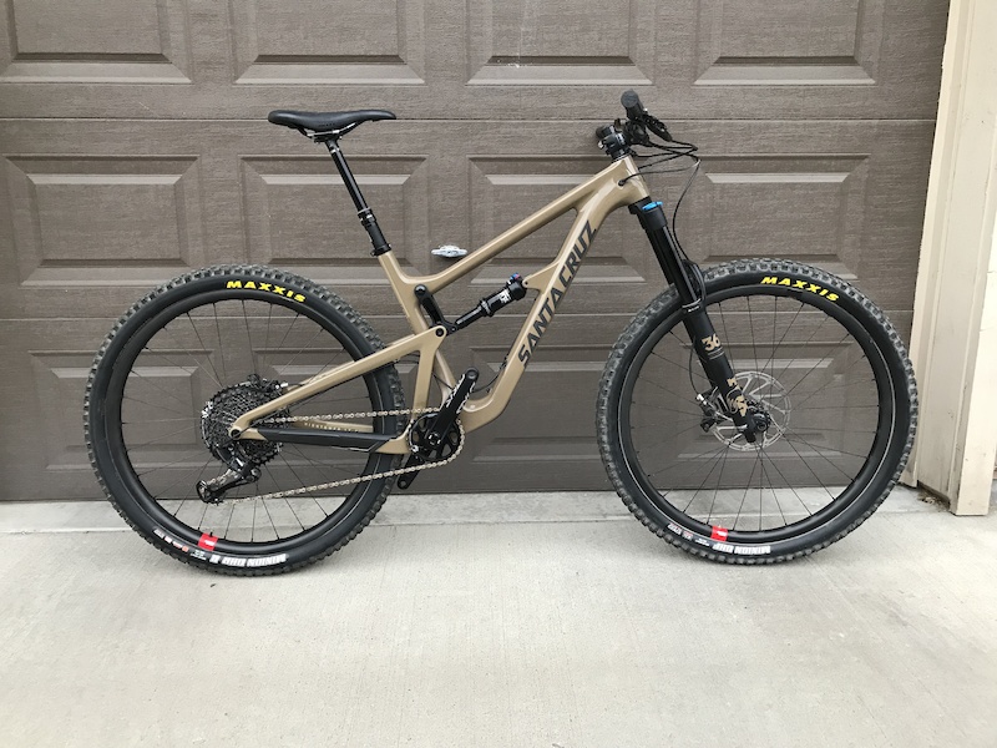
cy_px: 374
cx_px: 498
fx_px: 806
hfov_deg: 63.4
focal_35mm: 28
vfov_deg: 49.7
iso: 20
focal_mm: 3.99
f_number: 1.8
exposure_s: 1/30
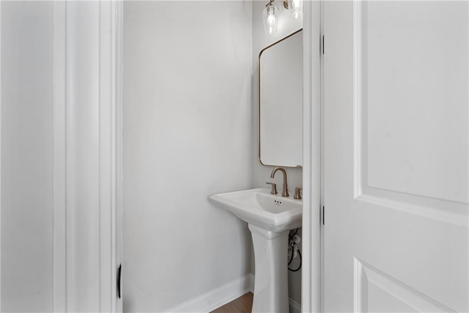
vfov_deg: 73.8
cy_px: 156
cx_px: 234
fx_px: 208
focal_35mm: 16
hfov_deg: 96.7
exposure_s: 1/6
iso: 200
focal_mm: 16
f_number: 8
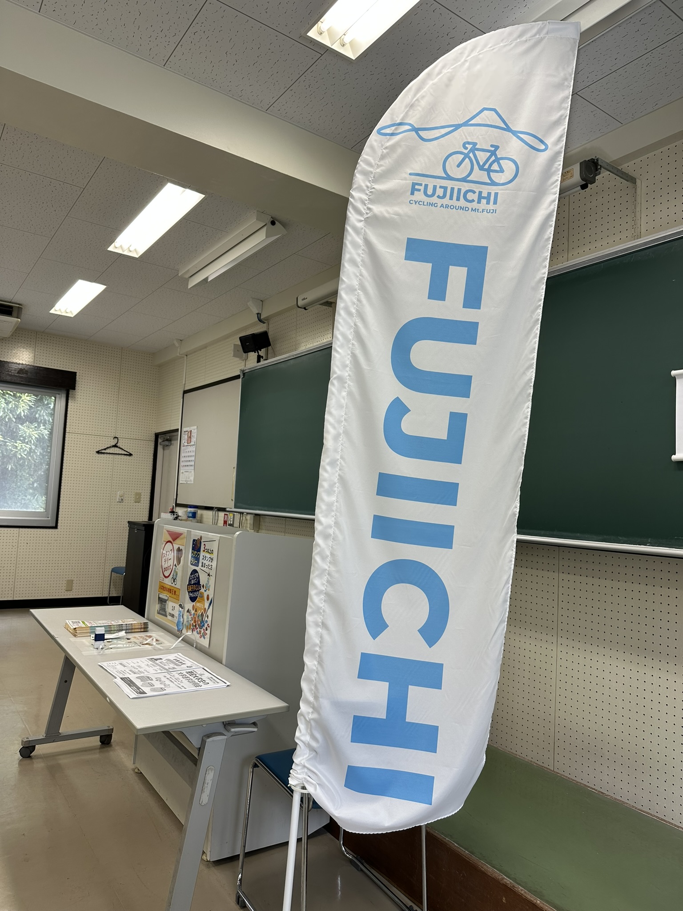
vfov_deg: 71.6
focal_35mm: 24
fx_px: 631
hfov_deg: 56.8
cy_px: 456
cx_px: 342
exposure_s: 1/120
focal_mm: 6.86
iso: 50
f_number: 1.78
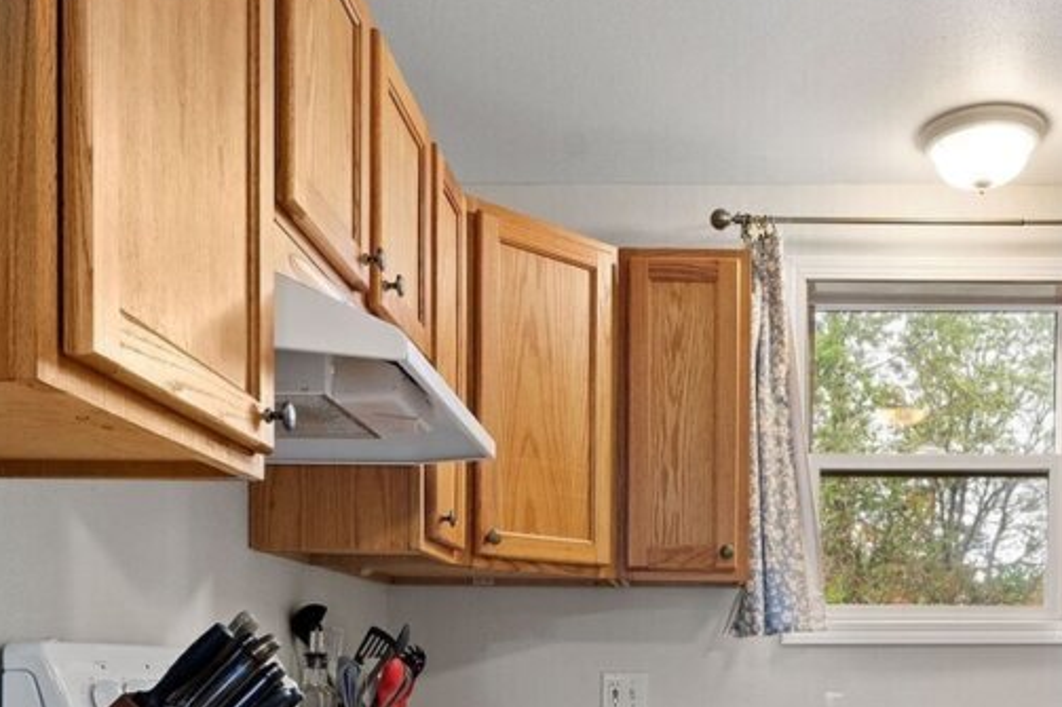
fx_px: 1150
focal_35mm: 39
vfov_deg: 31.9
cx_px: 690
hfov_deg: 48.9
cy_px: 683
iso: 400
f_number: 8
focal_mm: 14
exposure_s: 1/3
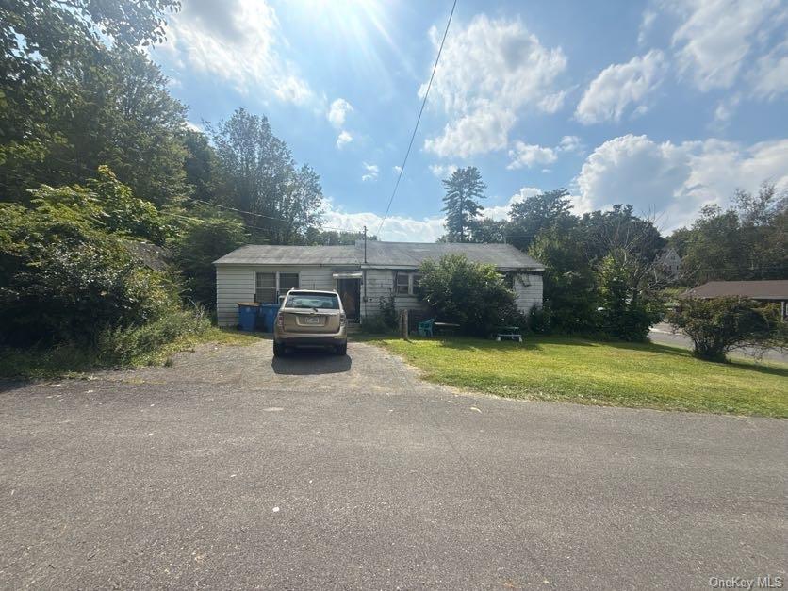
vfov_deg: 85.7
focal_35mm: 14
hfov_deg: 102.1
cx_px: 394
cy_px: 296
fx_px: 319
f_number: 2.2
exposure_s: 1/3125
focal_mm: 2.22
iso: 50
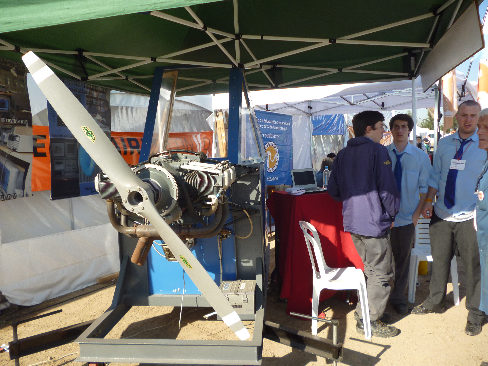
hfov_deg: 63.4
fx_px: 395
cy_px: 183
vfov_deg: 49.7
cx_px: 244
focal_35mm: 28
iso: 100
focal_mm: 5
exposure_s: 1/500
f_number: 3.1
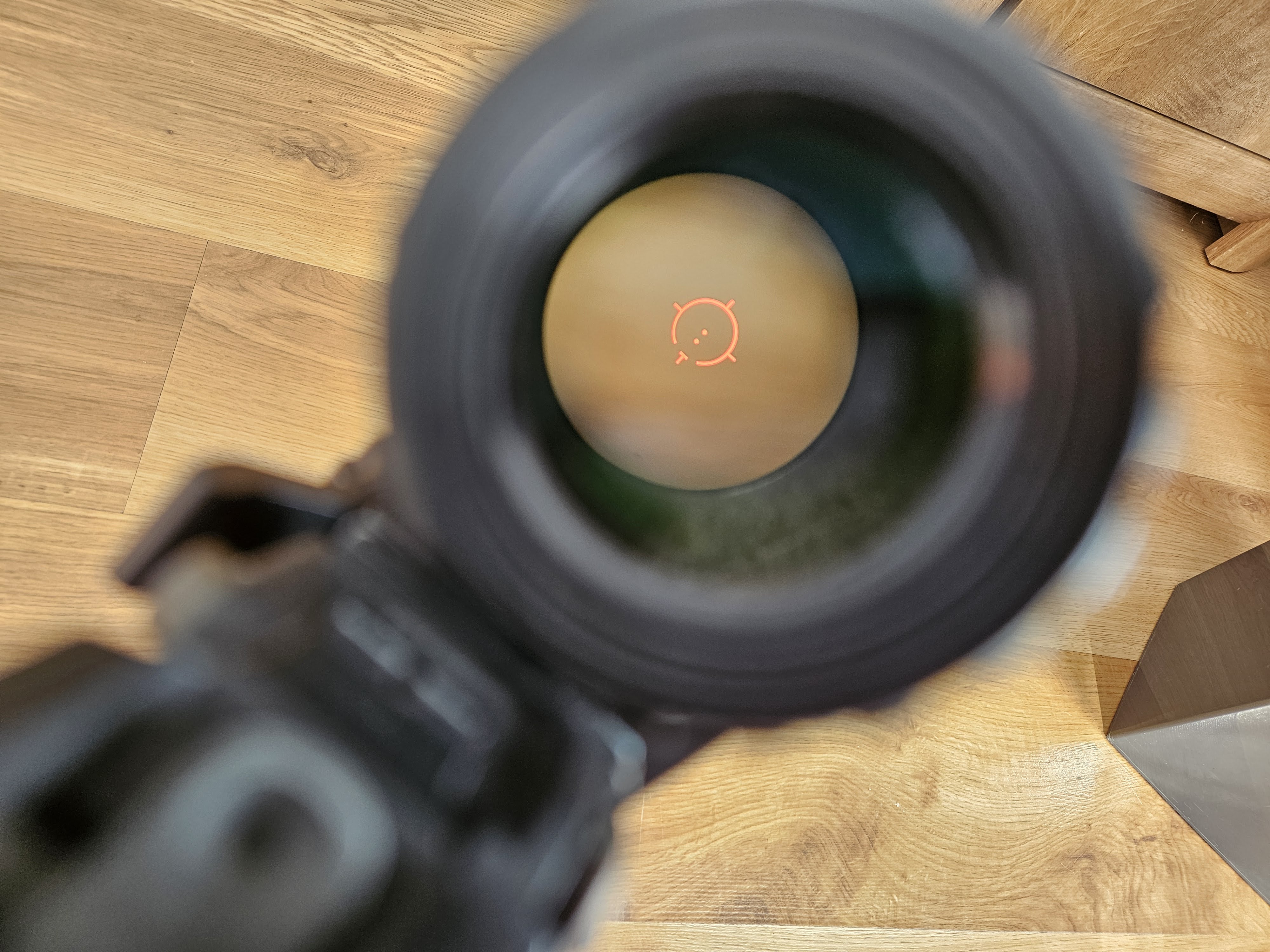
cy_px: 476
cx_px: 635
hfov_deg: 73.9
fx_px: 844
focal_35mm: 23
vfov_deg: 58.9
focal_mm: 5.4
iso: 200
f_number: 1.8
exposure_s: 1/100
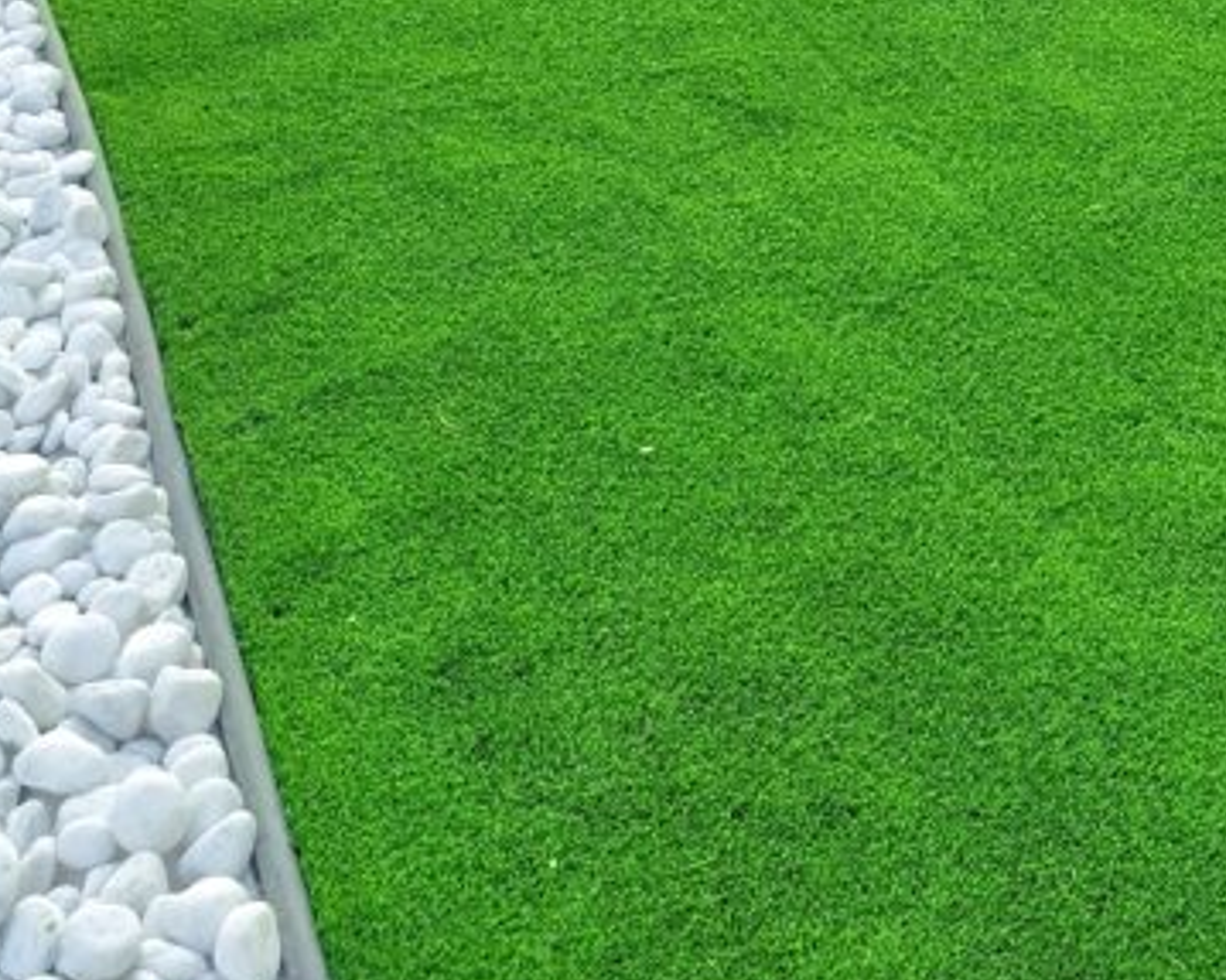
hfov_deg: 29.0
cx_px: 966
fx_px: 2322
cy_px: -451
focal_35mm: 64
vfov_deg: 20.7
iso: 50
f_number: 1.65
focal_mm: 6.14
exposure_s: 1/121
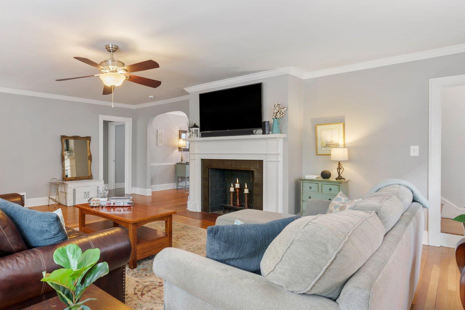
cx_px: 161
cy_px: 158
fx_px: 284
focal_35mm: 22
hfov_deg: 76.5
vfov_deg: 57.2
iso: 250
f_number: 9
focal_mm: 16
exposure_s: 1.3
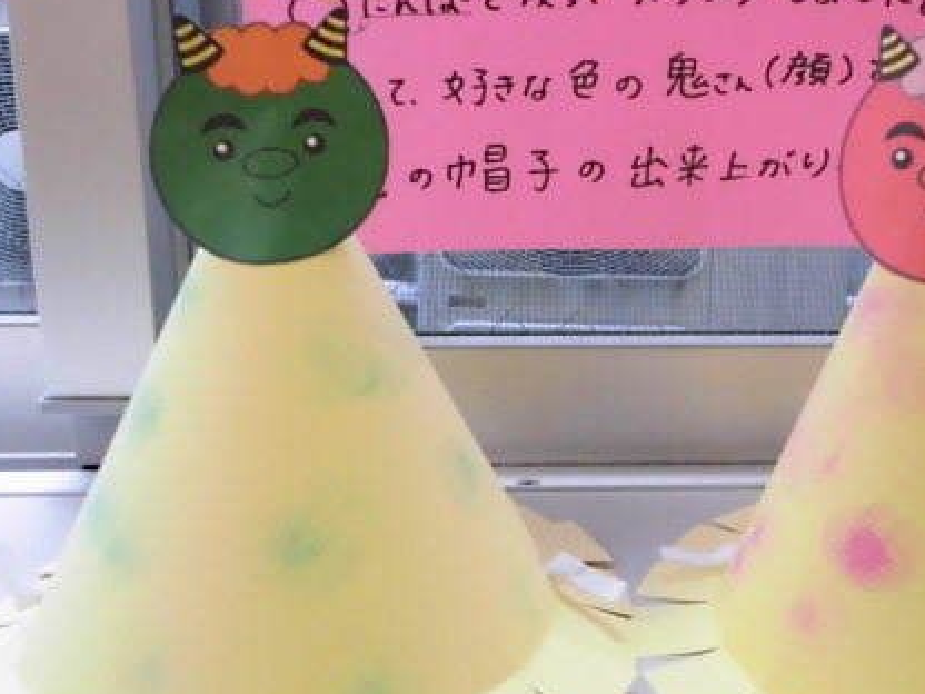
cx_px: 614
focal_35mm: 40
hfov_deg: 46.1
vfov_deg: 35.5
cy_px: 218
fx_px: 1069
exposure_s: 1/60
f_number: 3.2
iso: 400
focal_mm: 4.6
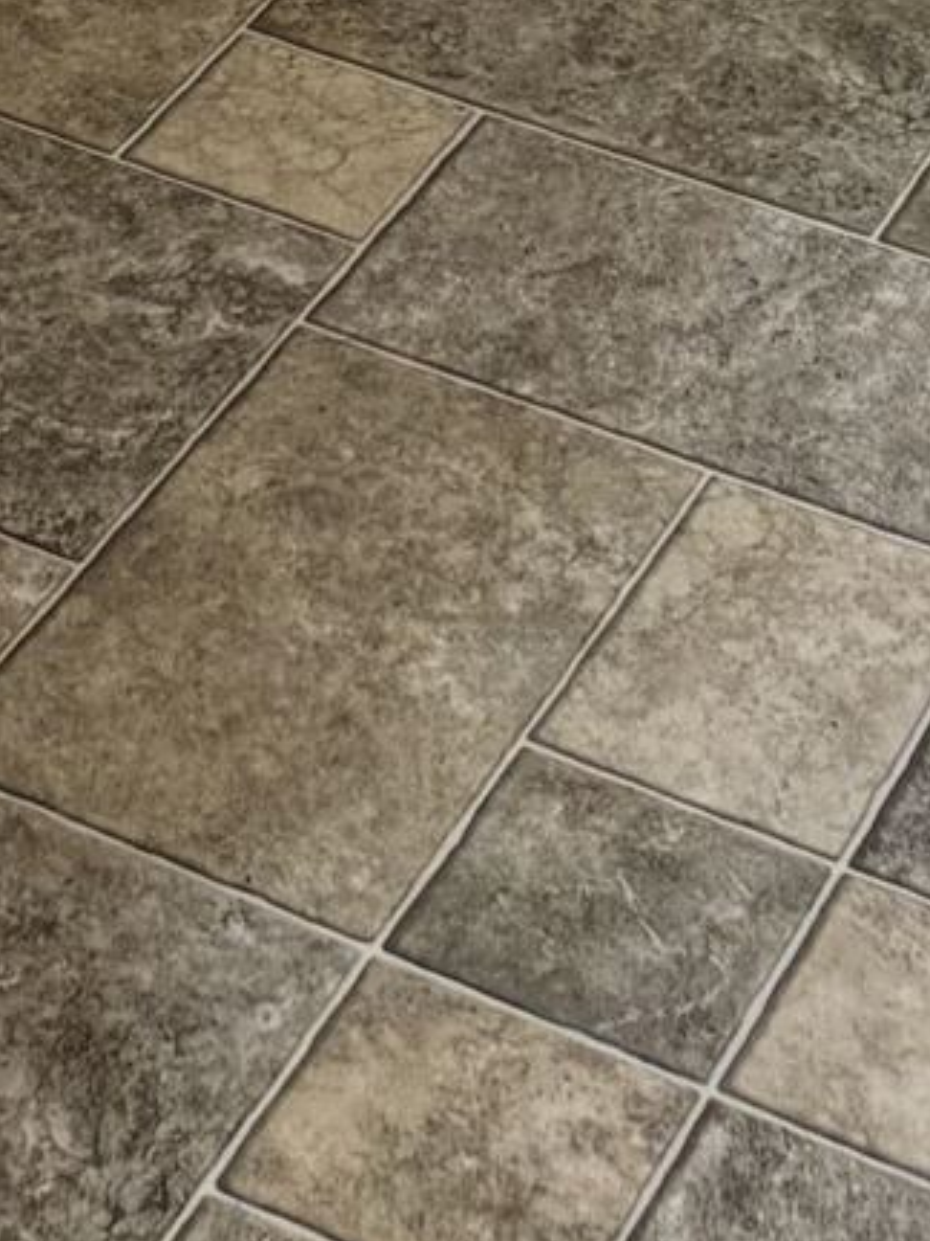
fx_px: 4585
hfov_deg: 11.5
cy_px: -1442
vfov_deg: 12.9
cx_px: 17
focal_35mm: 128
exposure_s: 1/120
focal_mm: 6.76
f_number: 1.78
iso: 200
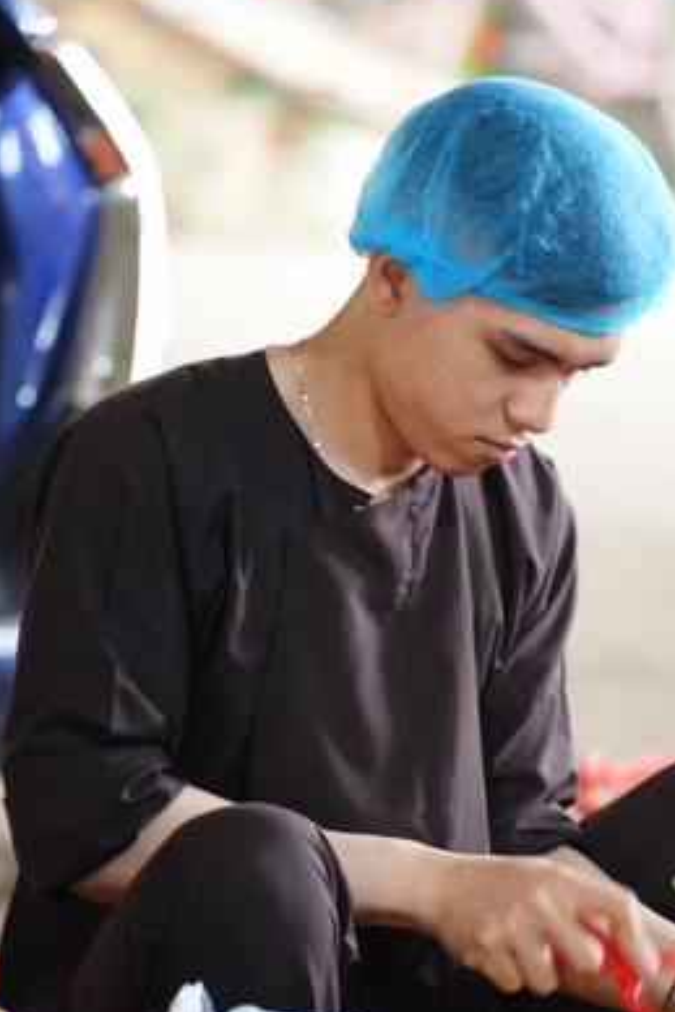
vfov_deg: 8.2
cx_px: 455
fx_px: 7053
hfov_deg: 5.5
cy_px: 603
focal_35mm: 251
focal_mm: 150
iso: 3200
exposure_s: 1/60
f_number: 2.8
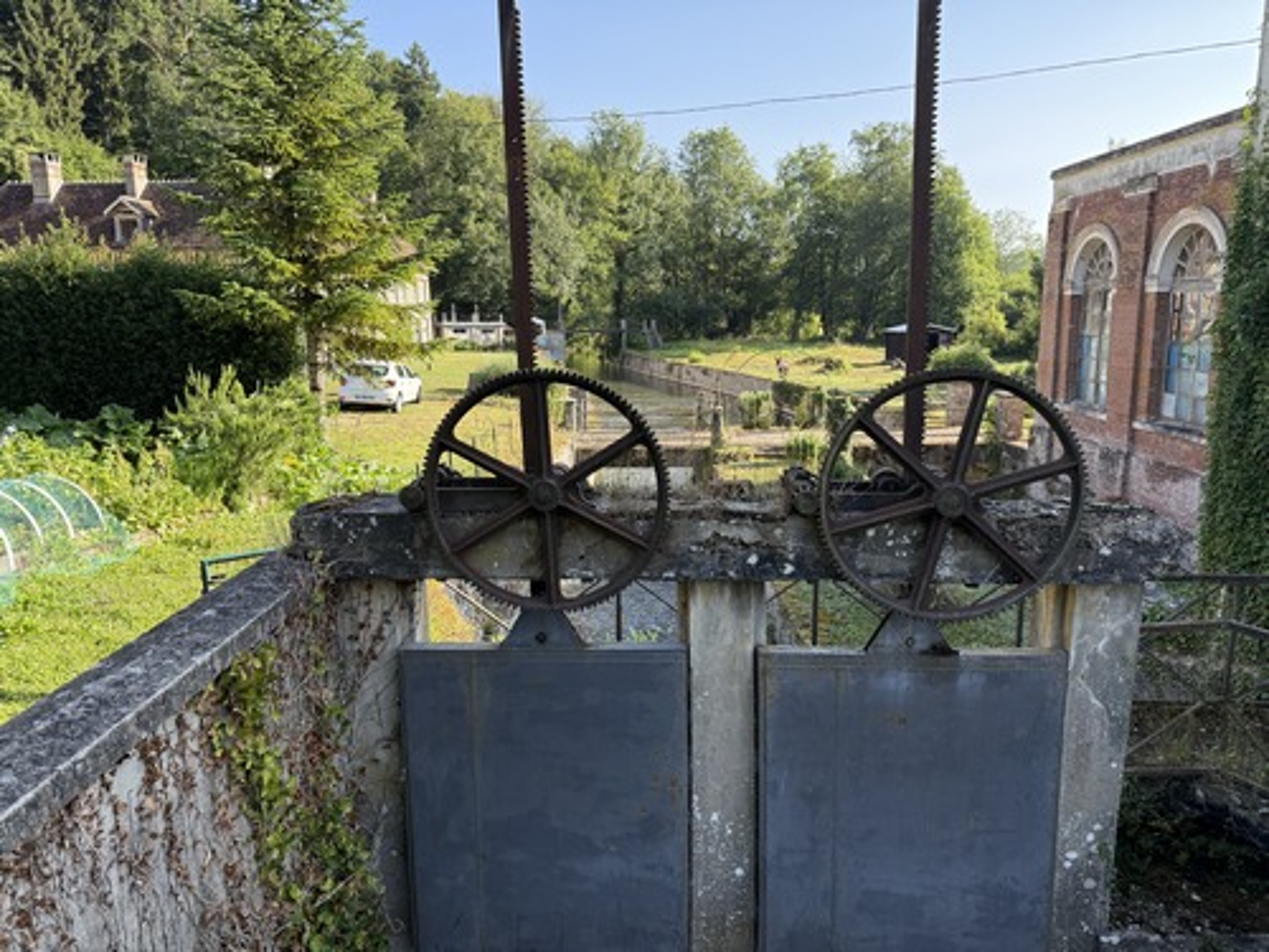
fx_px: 880
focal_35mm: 24
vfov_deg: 56.8
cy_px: 476
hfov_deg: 71.6
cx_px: 634
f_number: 1.78
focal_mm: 6.76
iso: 100
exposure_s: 1/868
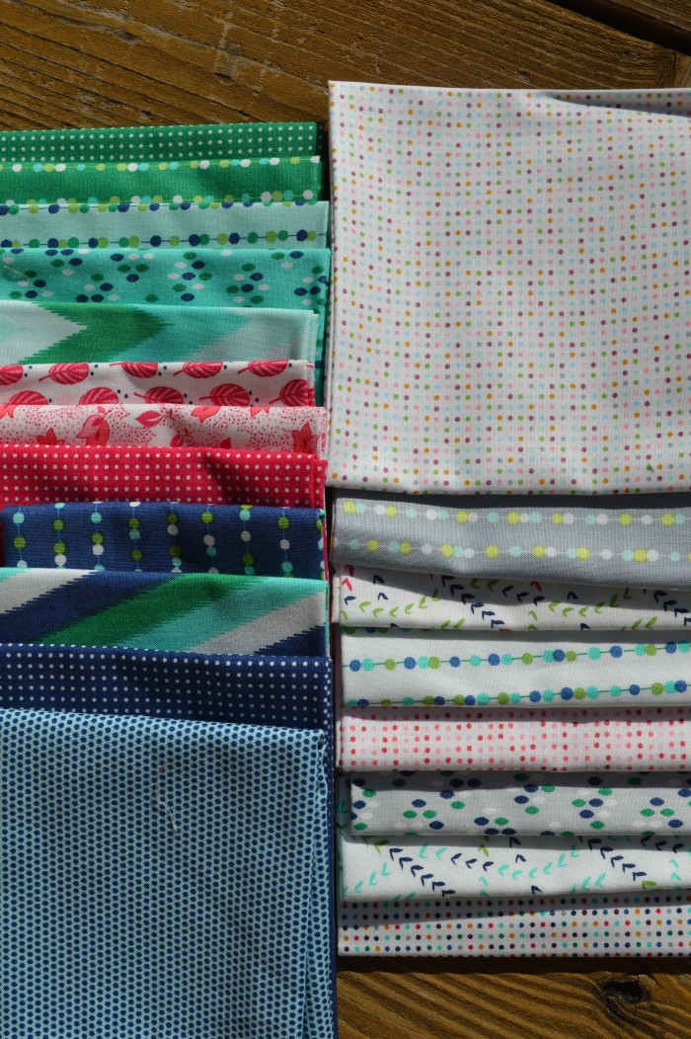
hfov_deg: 28.0
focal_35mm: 48
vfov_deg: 41.1
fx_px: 1384
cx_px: 346
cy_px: 520
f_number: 10
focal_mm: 32
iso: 100
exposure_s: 1/400
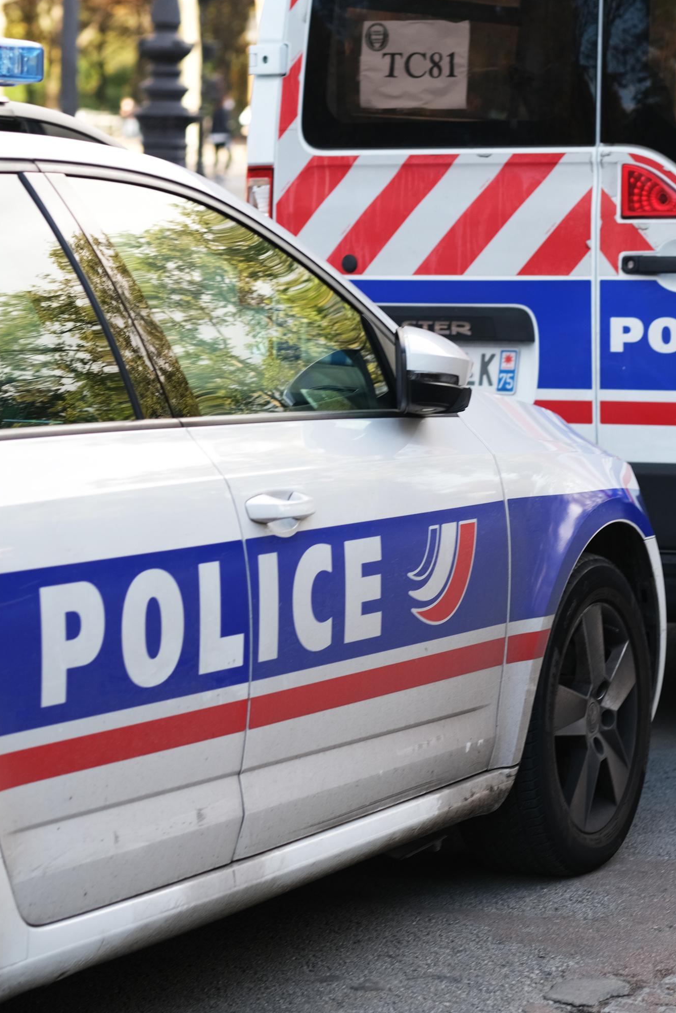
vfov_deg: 16.1
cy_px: 508
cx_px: 402
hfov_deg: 10.8
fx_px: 3576
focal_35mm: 127
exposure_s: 1/125
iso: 160
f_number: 2.8
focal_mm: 56
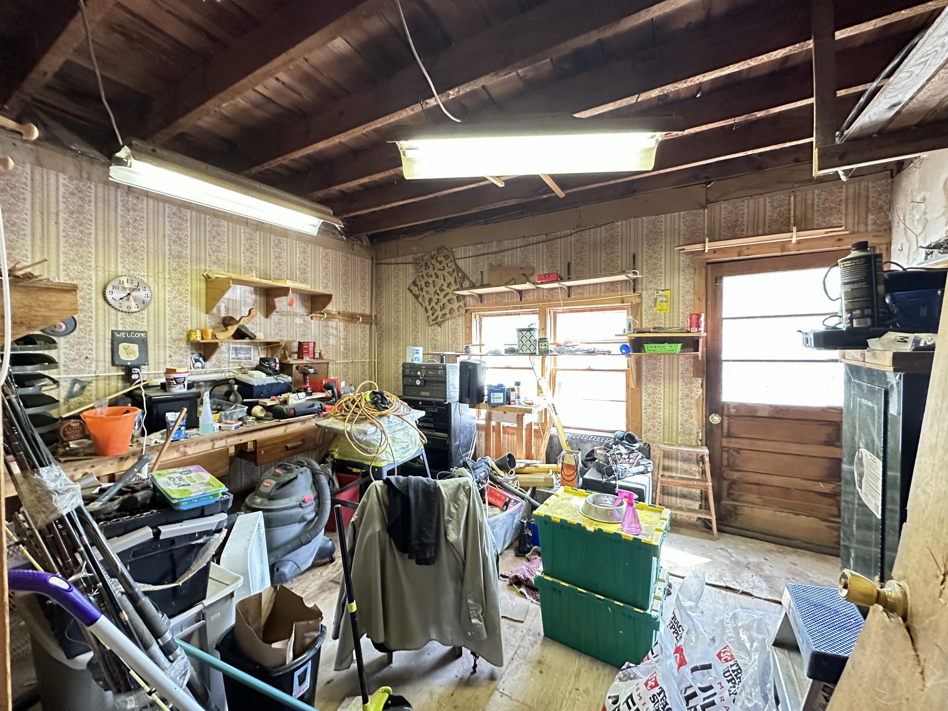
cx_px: 474
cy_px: 356
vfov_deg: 85.7
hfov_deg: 102.1
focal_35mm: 14
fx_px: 383
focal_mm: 2.22
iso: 800
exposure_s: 1/60
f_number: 2.2
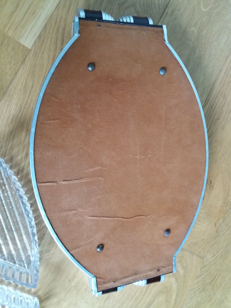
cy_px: 154
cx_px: 116
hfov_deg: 49.7
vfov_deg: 63.4
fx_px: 249
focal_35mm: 28
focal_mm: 3.7
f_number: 1.9
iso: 400
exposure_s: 1/17
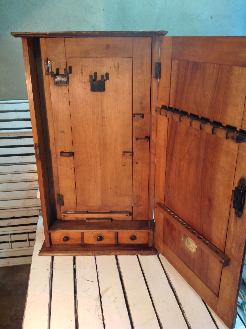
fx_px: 333
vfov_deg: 52.7
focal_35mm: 35
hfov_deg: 40.6
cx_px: 123
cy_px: 164
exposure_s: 1/15
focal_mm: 4.28
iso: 125
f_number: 2.4
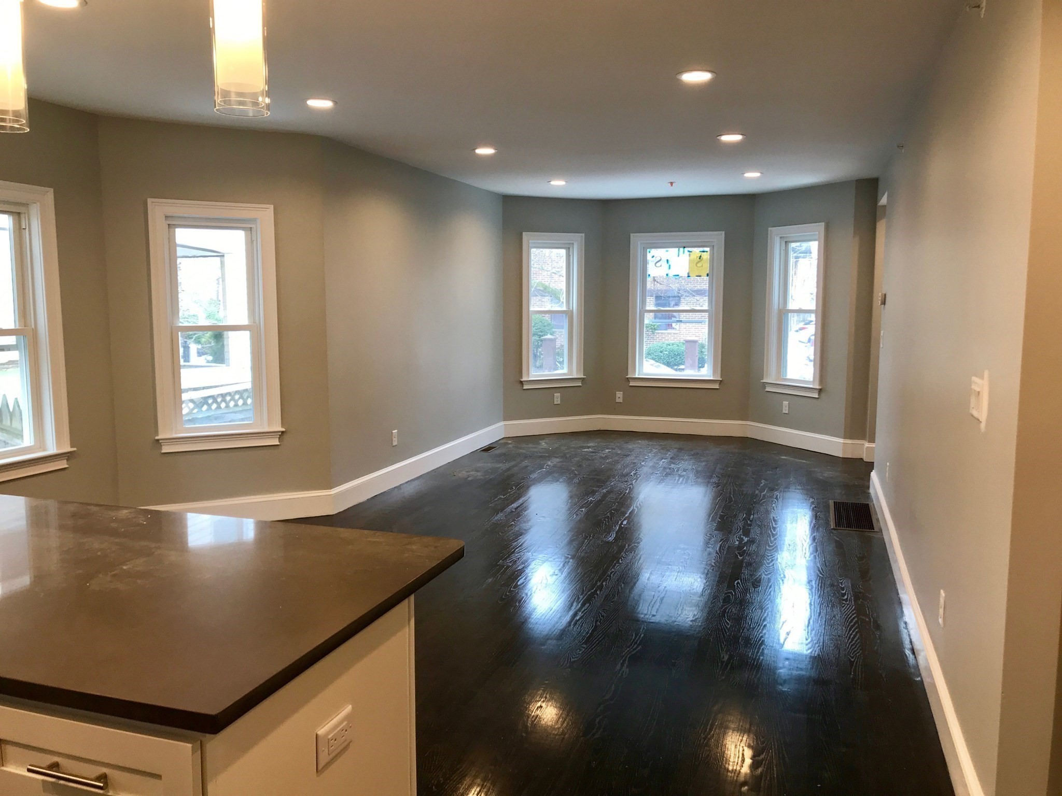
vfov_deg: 49.7
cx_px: 531
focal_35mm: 28
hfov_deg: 63.4
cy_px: 398
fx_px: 859
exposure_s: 1/40
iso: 25
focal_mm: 3.99
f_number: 1.8
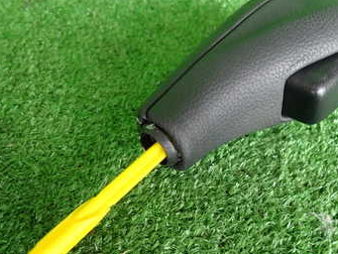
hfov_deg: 42.9
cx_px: 189
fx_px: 430
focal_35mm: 44
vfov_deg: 32.7
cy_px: 158
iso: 200
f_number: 2
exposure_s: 1/60
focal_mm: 4.5
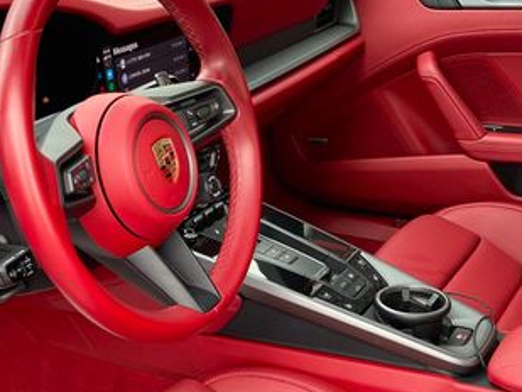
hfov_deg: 33.0
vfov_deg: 24.6
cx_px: 179
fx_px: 875
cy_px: 340
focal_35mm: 58
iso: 80
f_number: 1.8
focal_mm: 3.99
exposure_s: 1/102
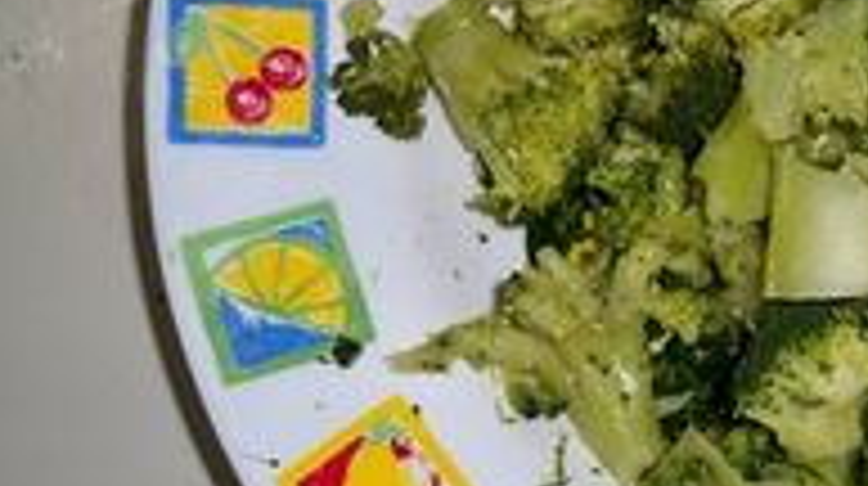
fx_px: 2184
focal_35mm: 95
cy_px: 90
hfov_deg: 21.5
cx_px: 926
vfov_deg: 12.6
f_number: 3.1
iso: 200
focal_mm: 6.3
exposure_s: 1/60
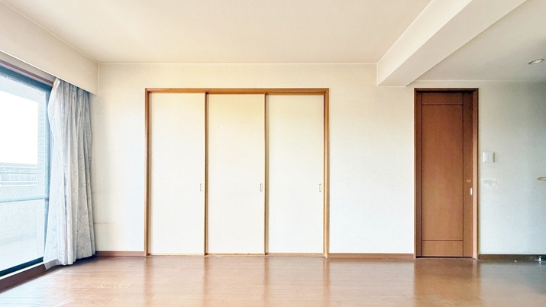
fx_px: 232
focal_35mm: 16
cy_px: 178
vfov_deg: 66.6
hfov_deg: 99.4
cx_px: 276
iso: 400
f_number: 2.2
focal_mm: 2.22
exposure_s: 1/60
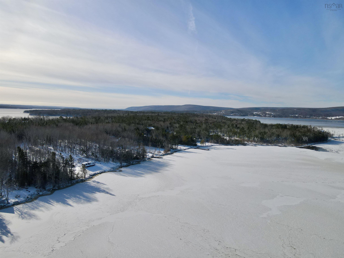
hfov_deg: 71.6
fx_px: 239
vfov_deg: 56.8
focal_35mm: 24
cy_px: 129
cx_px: 172
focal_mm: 4.5
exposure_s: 1/1500
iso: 100
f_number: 2.8
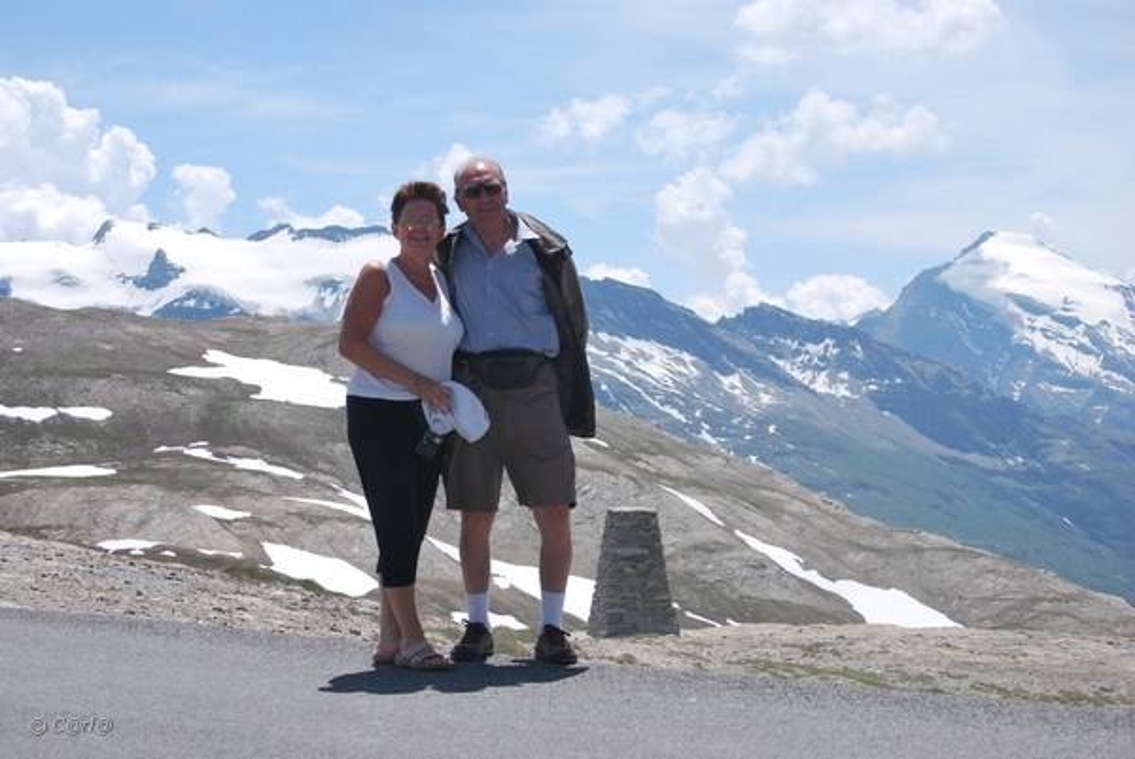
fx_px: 2603
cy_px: 380
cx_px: 568
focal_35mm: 82
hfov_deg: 24.6
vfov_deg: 16.6
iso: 100
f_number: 9
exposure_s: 1/320
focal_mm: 55
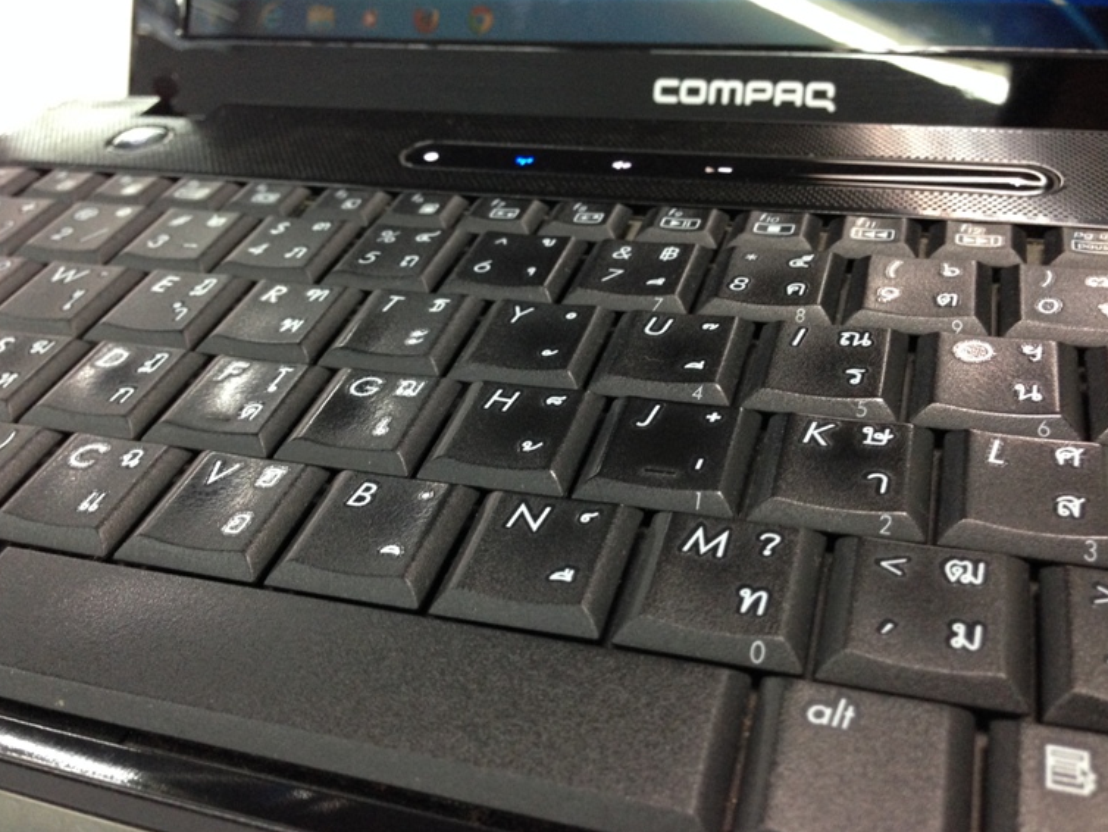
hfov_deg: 52.6
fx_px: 1121
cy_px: 397
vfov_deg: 40.7
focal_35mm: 35
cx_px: 548
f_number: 2.4
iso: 200
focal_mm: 4.12
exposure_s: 1/20
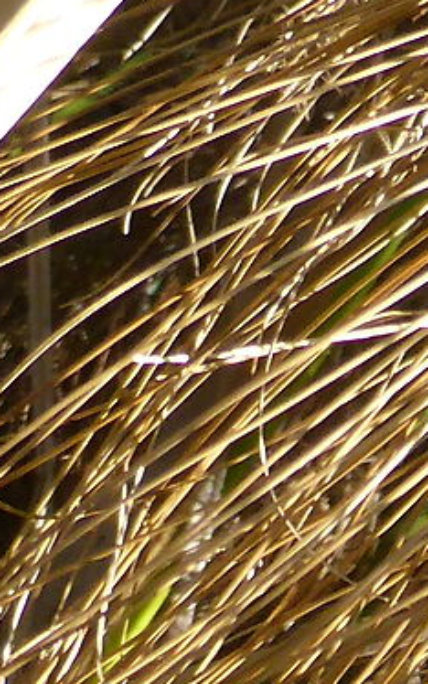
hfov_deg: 4.2
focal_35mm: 313
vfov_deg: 6.5
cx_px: 477
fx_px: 5837
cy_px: 1364
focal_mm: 7.9
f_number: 4.1
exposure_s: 1/250
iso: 160
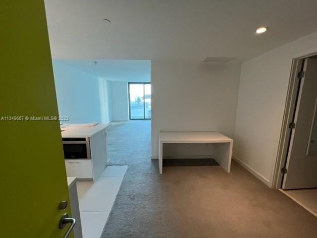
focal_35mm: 13
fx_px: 119
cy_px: 119
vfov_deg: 89.9
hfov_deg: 106.2
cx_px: 158
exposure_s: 1/120
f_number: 1.8
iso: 160
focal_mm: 1.57
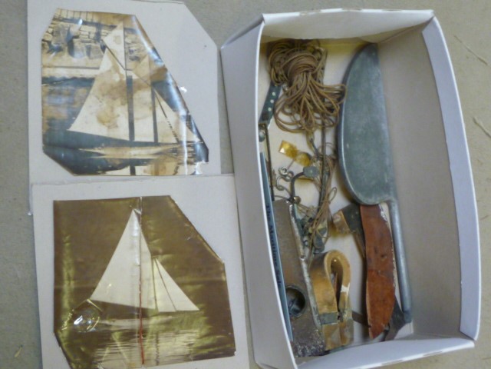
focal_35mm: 59
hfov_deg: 32.7
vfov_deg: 24.8
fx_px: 837
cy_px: 184
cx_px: 246
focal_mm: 5.3
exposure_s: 1/30
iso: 160
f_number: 3.3
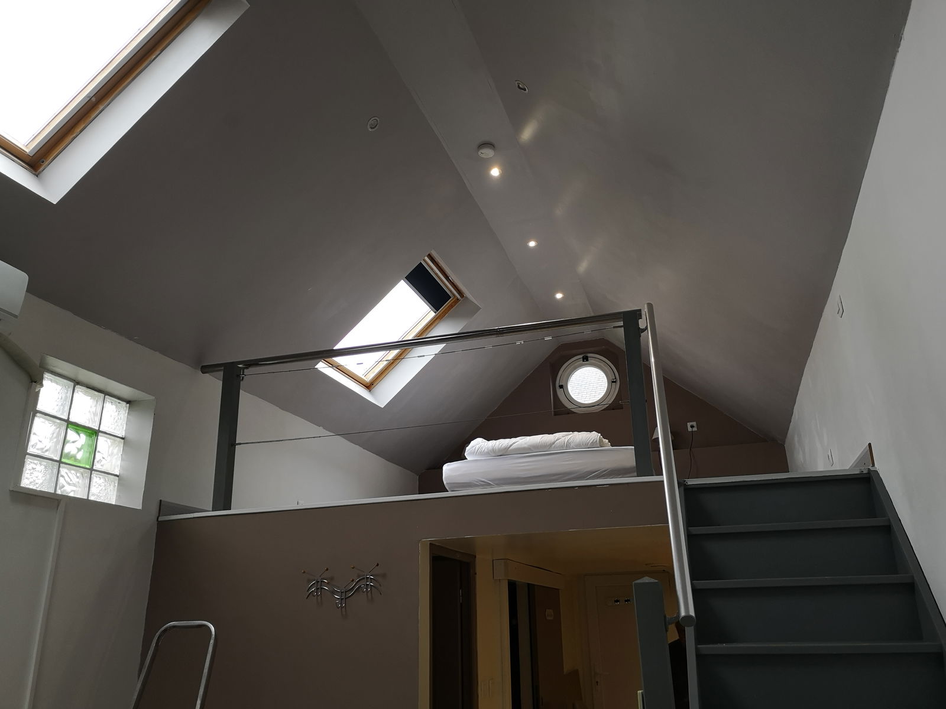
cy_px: 354
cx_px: 473
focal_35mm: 27
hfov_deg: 65.3
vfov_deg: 51.4
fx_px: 738
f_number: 1.8
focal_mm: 5.58
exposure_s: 1/50
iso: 64
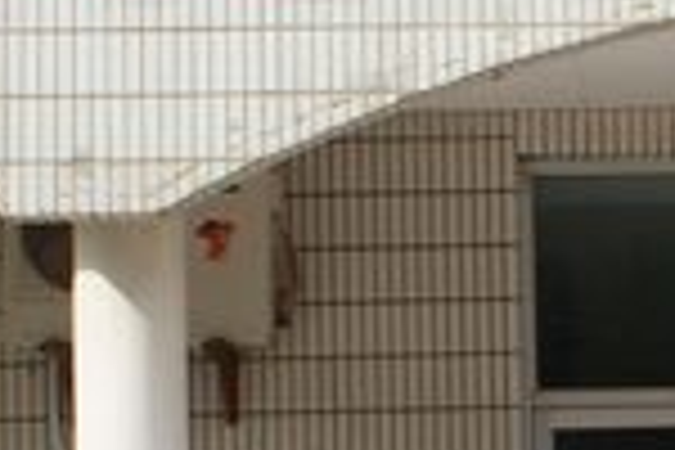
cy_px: 484
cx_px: 999
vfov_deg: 8.7
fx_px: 2925
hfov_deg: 12.5
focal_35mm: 156
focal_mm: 26
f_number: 10
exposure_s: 1/80
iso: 100
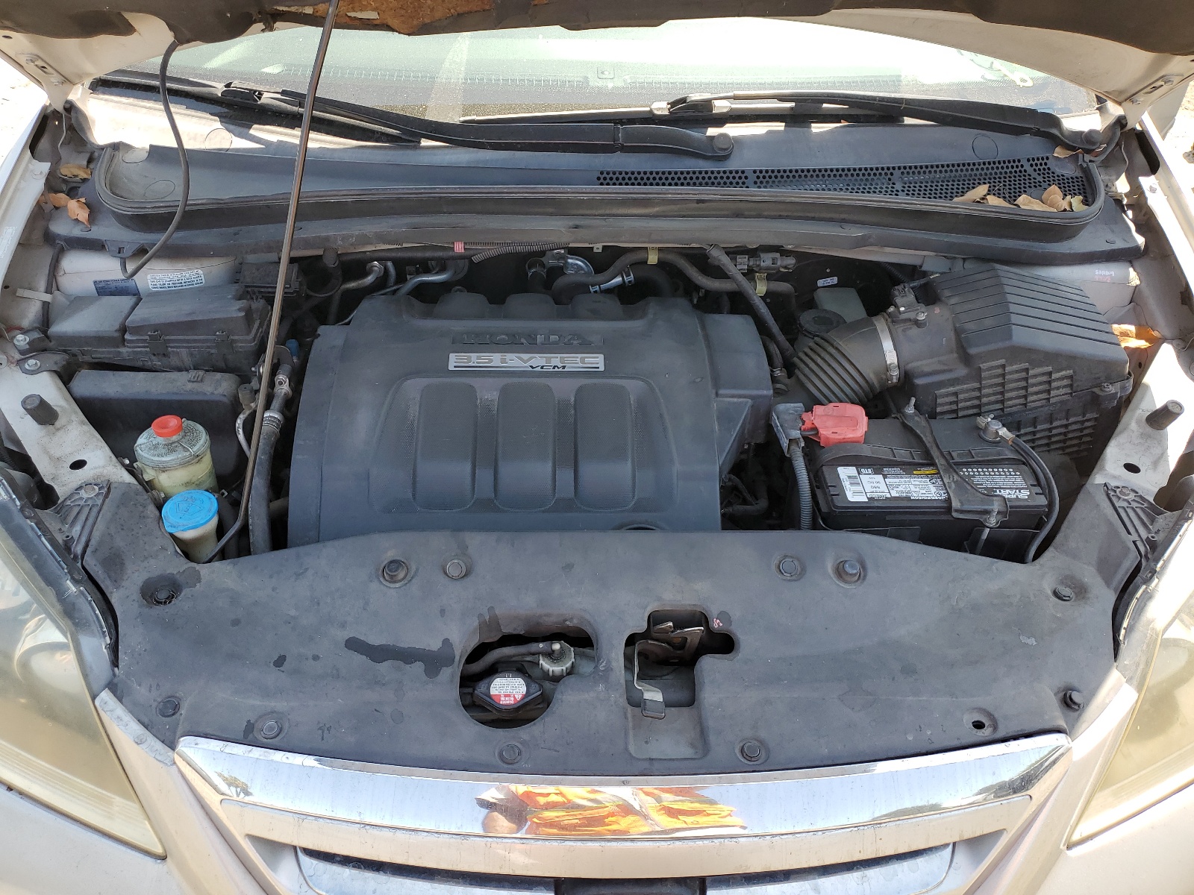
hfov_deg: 67.3
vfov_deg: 53.1
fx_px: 897
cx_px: 597
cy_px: 448
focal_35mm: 26
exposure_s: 1/435
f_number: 1.5
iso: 50
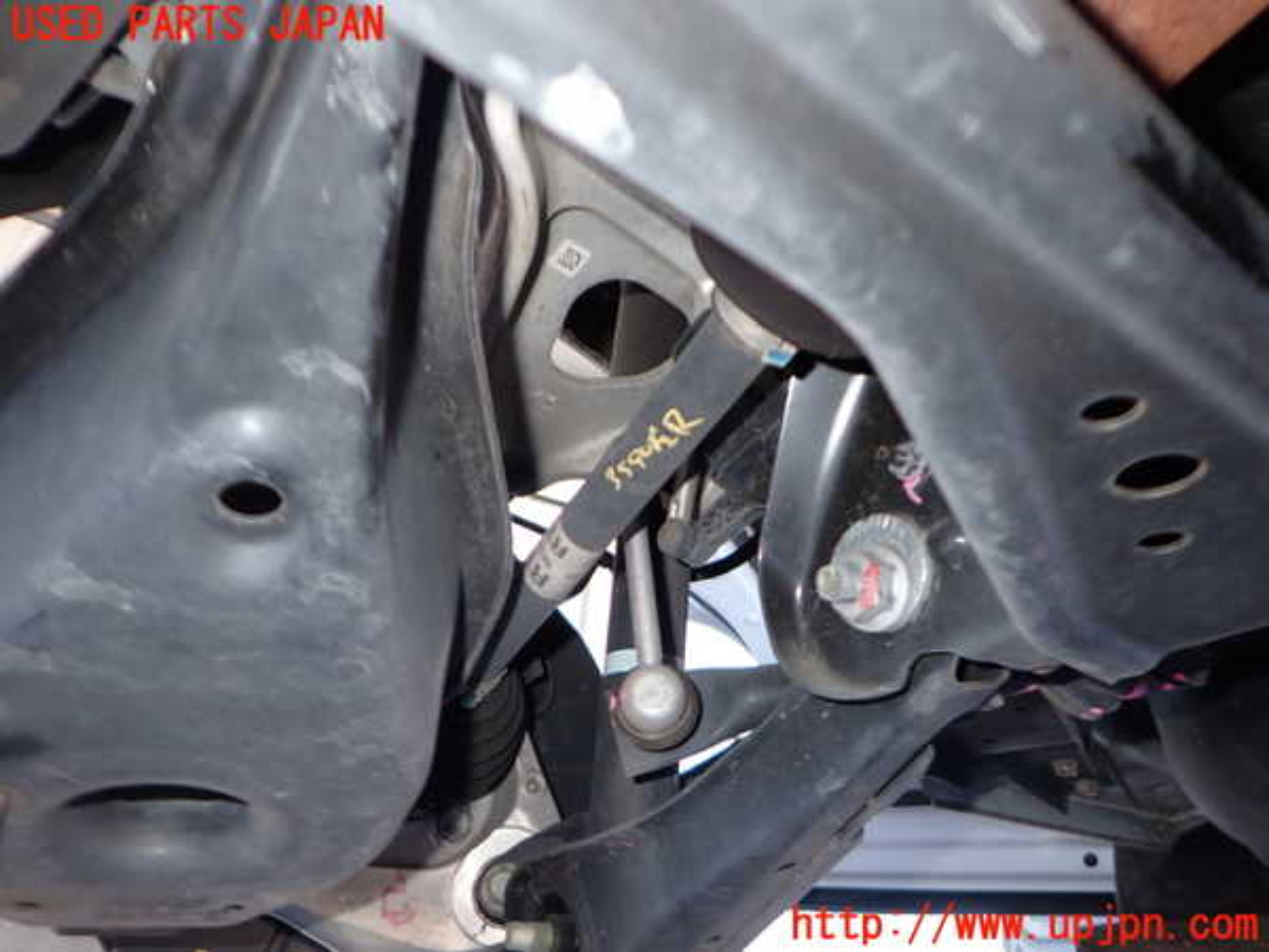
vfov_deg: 54.9
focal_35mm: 25
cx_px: 634
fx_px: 916
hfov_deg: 69.4
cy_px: 476
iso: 200
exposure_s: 1/30
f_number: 2
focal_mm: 4.5
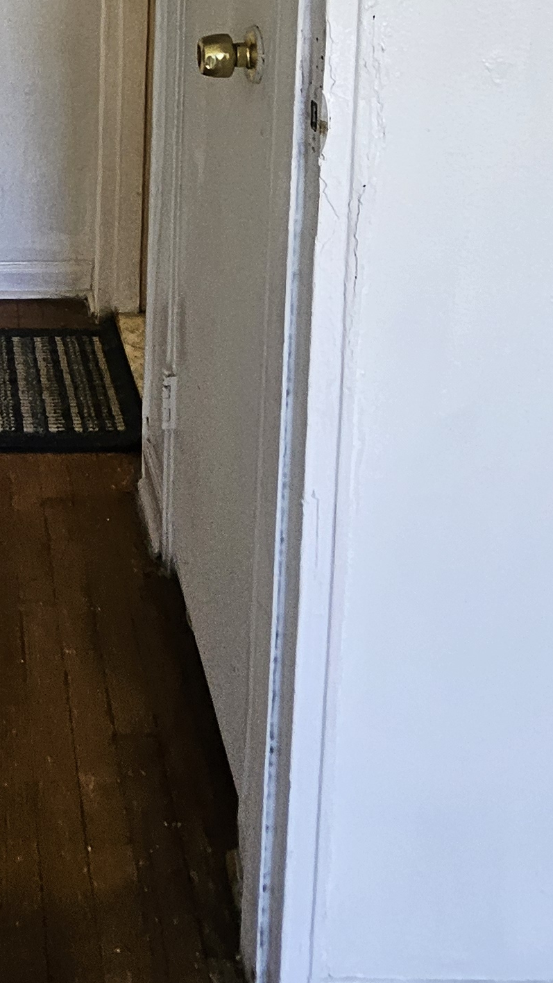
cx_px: -80
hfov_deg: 26.9
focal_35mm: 40
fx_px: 1042
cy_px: -42
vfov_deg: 42.2
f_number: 2.2
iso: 200
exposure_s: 1/60
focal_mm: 1.7
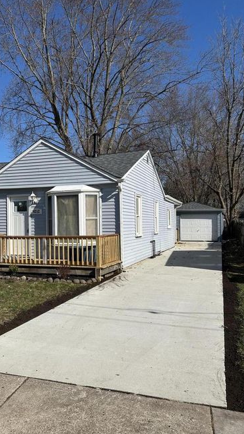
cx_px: 90
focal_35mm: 29
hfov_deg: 39.9
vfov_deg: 66.1
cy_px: 218
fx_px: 334
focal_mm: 5.7
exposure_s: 1/6993
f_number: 1.5
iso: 50
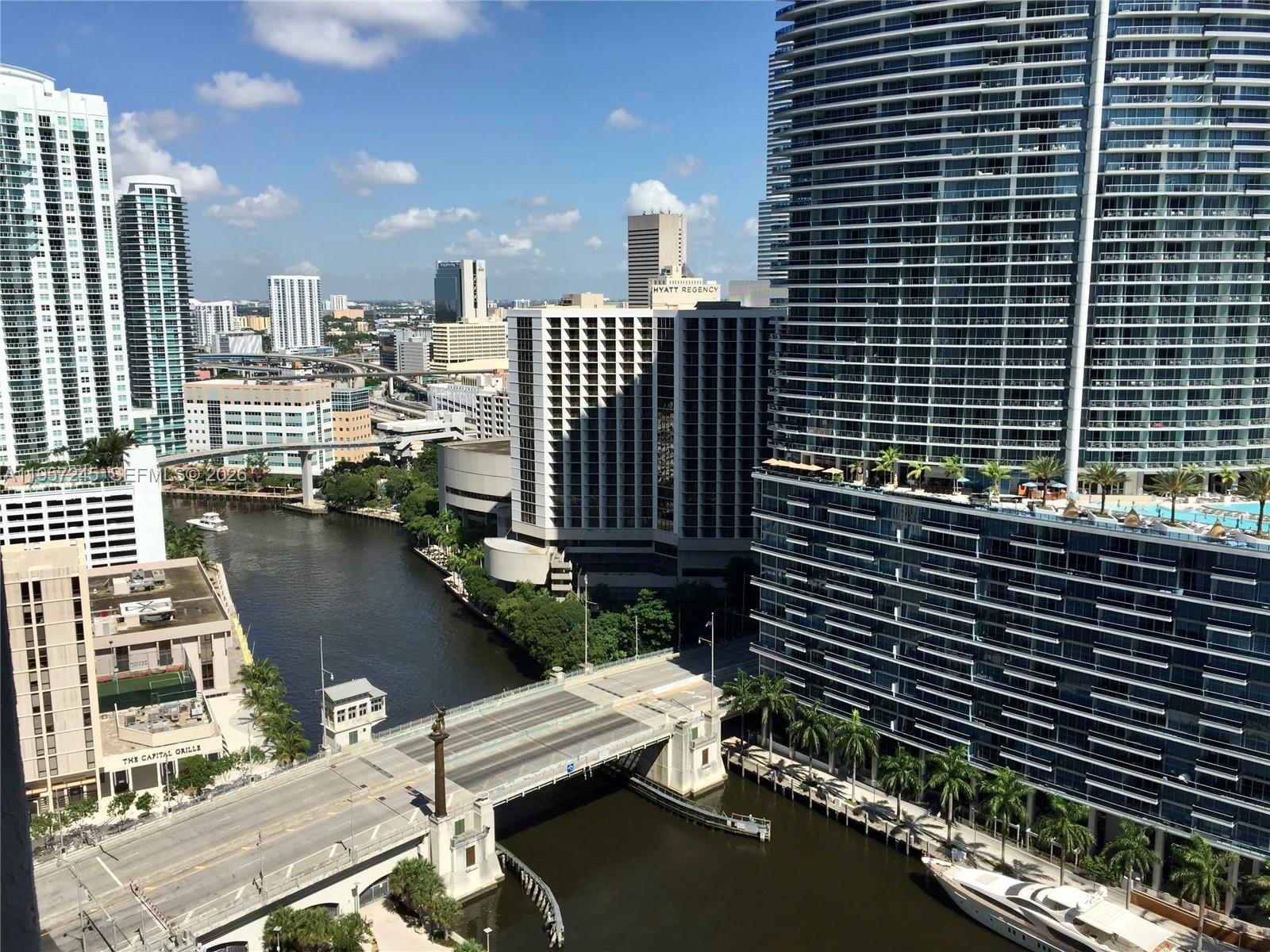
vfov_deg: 48.2
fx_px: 1064
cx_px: 635
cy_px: 476
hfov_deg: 61.7
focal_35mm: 29
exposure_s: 1/2326
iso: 32
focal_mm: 4.15
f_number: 2.2
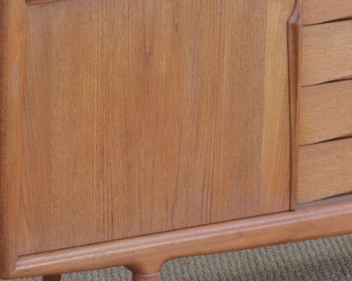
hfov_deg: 10.1
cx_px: 104
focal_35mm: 190
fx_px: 1980
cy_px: 57
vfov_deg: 8.1
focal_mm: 55
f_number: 5.6
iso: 400
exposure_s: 1/100
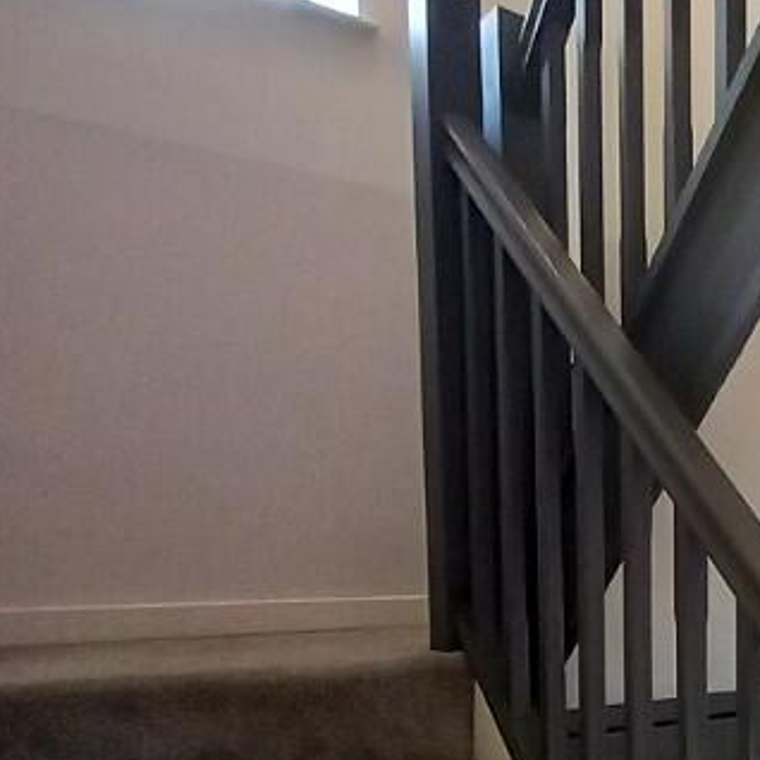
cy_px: 660
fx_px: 919
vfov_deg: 41.9
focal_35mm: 37
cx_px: 870
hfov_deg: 36.6
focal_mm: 1.13
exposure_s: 1/25
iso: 250
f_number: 2.2
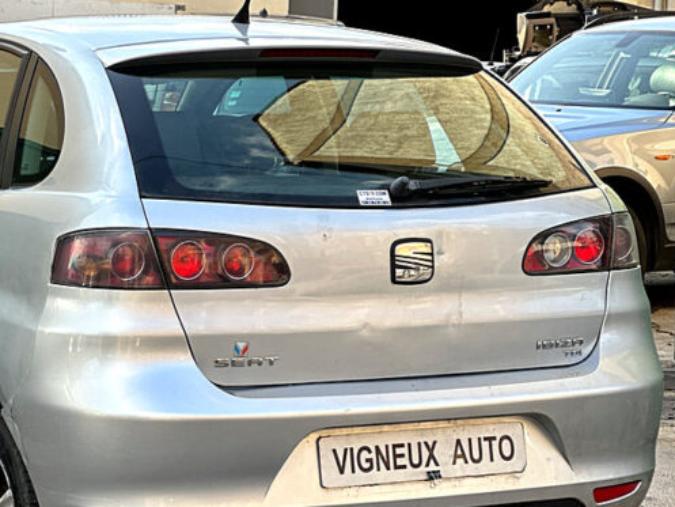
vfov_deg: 11.9
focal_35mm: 124
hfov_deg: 15.8
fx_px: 2419
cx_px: 152
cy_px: 329
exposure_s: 1/121
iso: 25
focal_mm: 9
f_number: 2.8
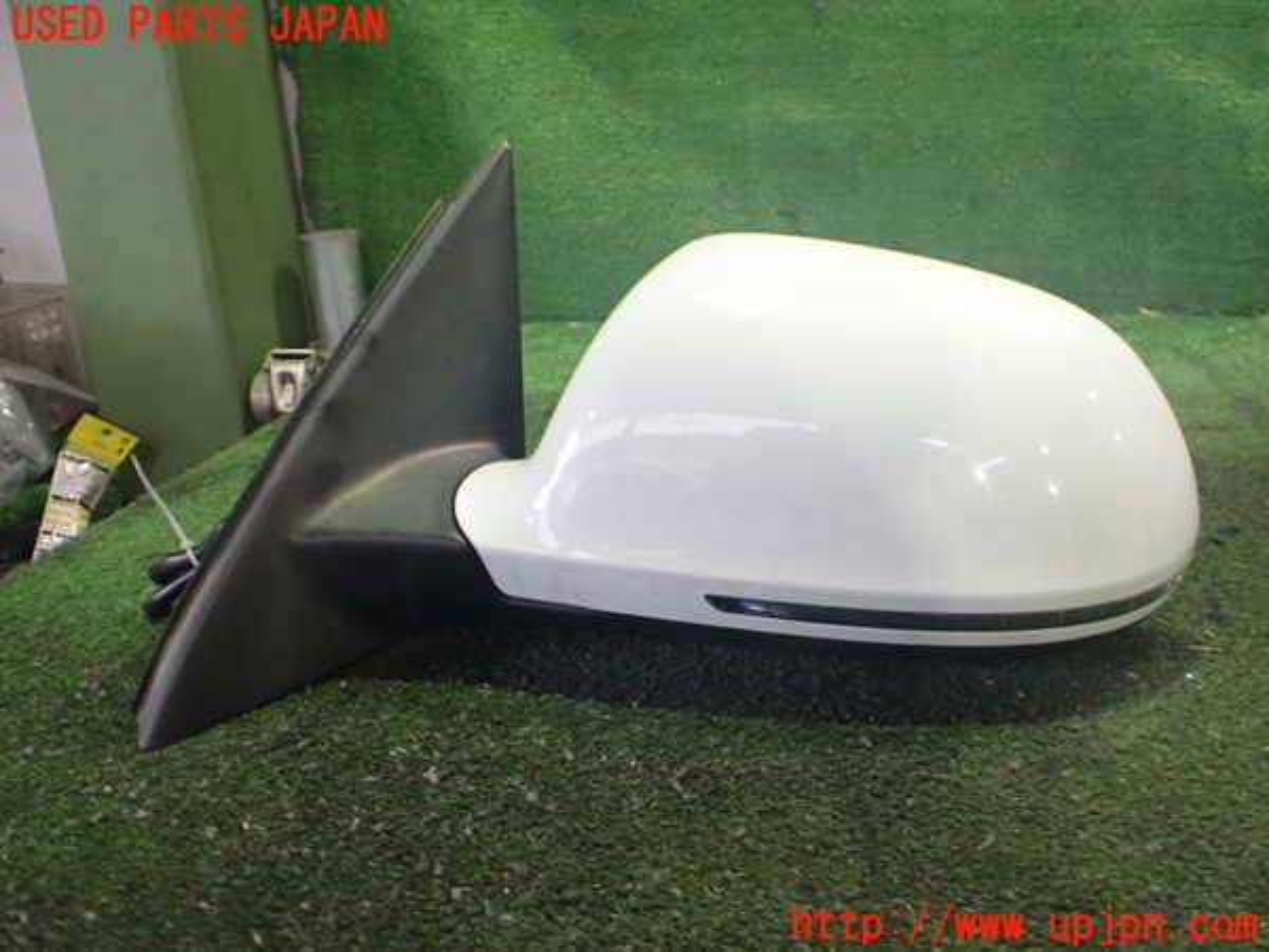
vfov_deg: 46.8
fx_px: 1100
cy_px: 476
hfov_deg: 60.0
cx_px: 634
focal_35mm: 30
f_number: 2.3
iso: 800
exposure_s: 1/30
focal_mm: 5.4
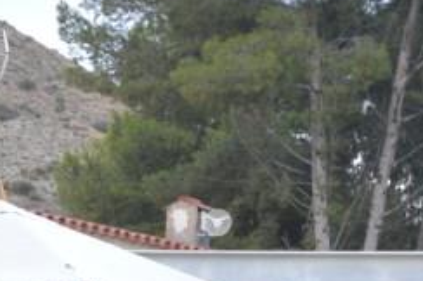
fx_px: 1479
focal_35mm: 126
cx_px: -232
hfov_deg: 15.0
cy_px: 452
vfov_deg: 10.4
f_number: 5.6
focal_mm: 20
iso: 450
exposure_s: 1/60
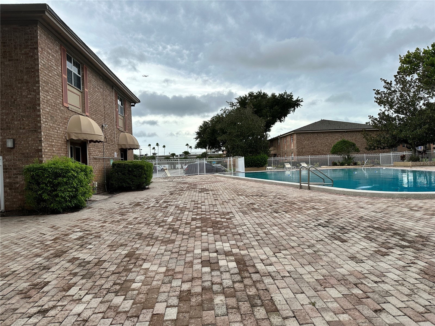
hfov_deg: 71.6
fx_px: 302
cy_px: 163
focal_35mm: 24
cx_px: 218
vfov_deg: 56.8
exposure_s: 1/1289
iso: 80
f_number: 1.78
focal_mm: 6.86
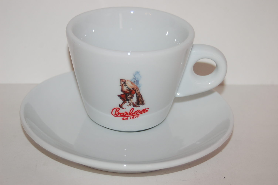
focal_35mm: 90
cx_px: 139
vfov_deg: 15.2
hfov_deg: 22.6
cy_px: 92
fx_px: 694
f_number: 5
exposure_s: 1/60
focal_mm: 60
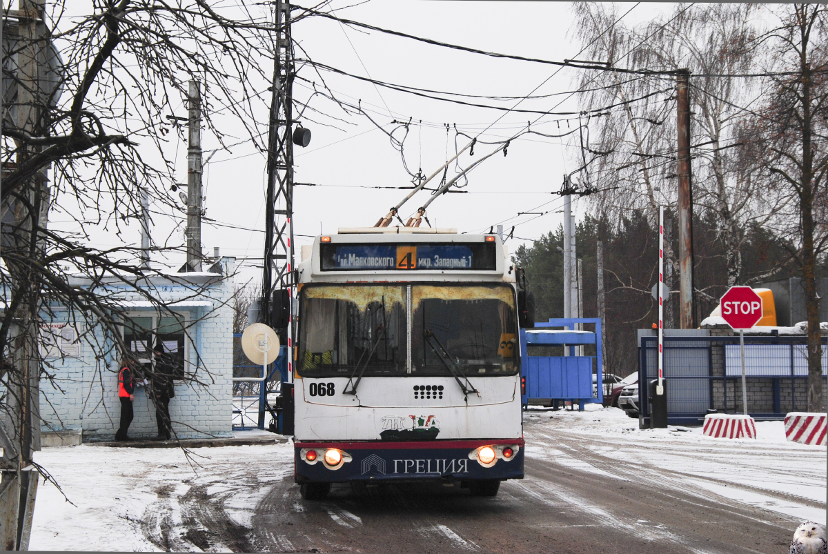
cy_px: 277
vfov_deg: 20.2
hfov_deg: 29.8
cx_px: 414
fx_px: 1554
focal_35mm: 68
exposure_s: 1/100
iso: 200
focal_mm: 45
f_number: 10
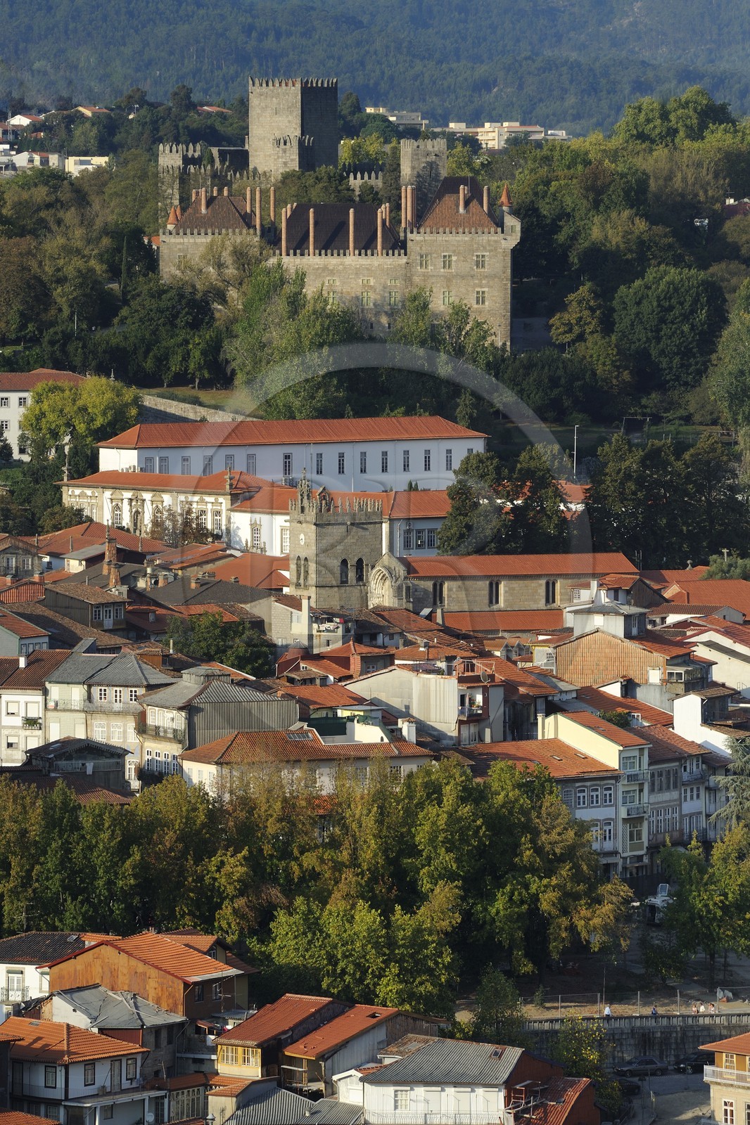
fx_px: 6252
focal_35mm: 200
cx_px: 375
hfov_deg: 6.9
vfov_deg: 10.3
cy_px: 562
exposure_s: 1/200
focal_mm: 200
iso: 200
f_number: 11
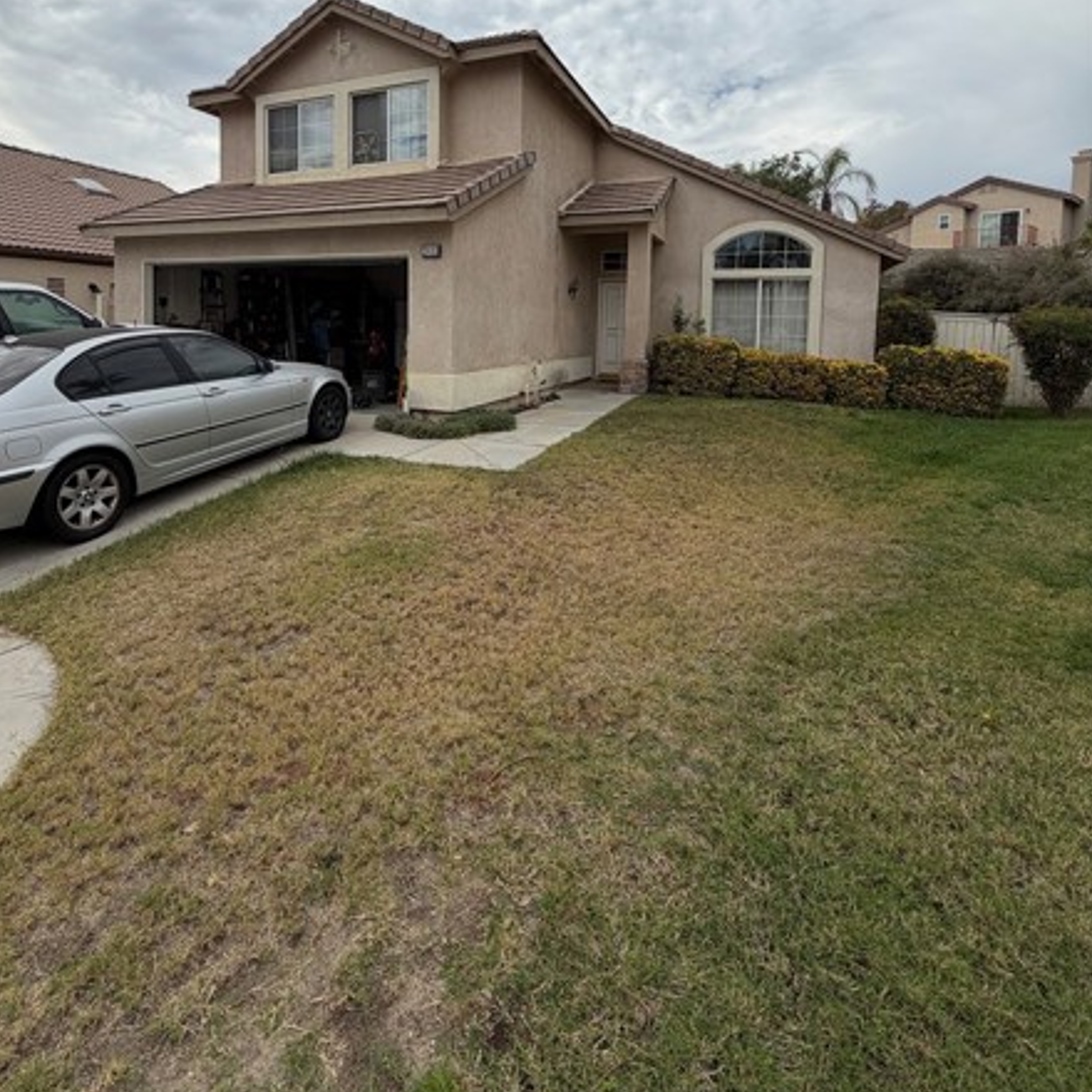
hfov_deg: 80.6
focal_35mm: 18
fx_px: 642
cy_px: 367
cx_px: 509
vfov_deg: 78.2
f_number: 2.2
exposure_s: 1/928
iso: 20
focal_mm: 2.22
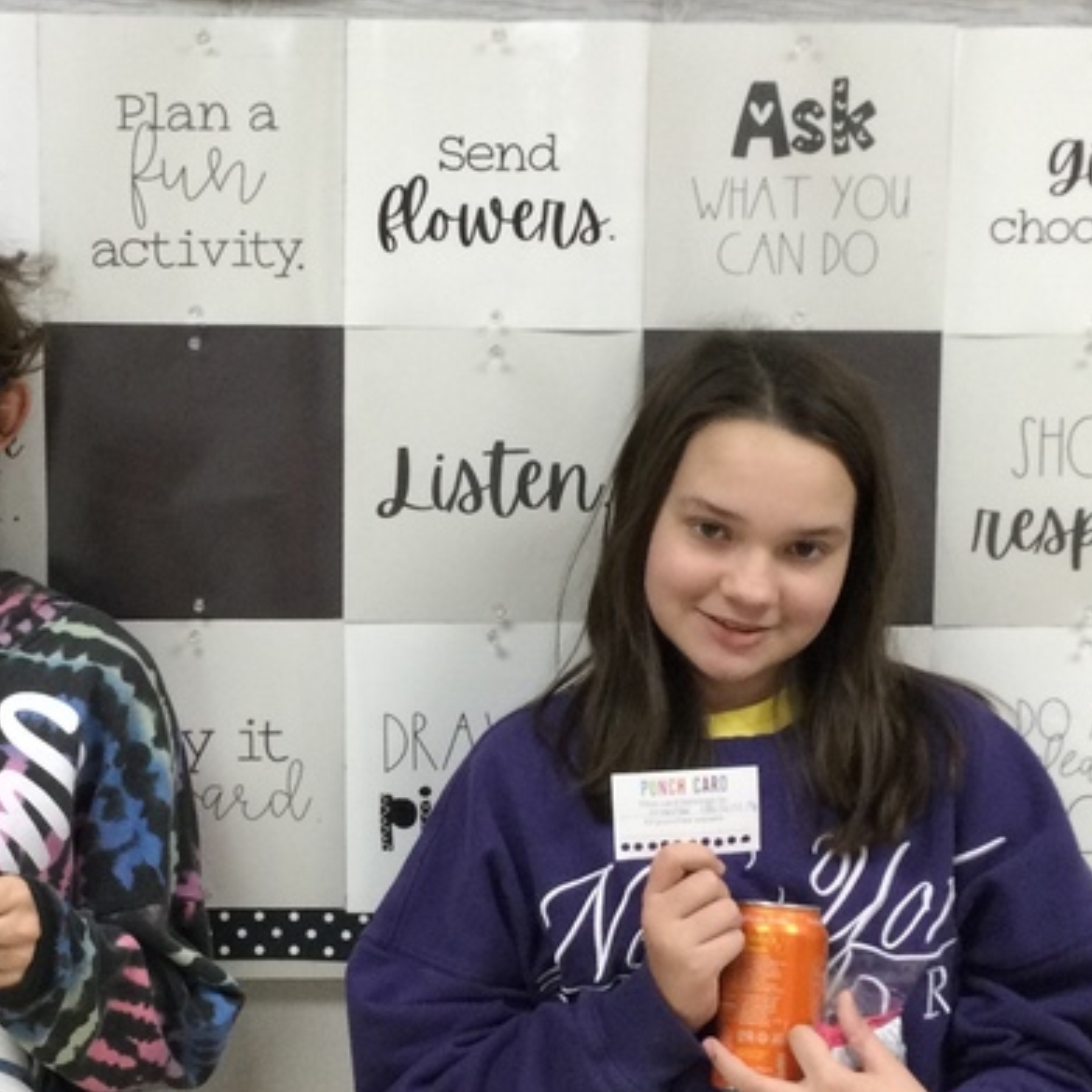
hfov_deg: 23.9
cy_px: 666
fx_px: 2570
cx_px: 344
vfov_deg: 23.9
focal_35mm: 72
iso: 64
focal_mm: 3.3
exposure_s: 1/30
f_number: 2.4
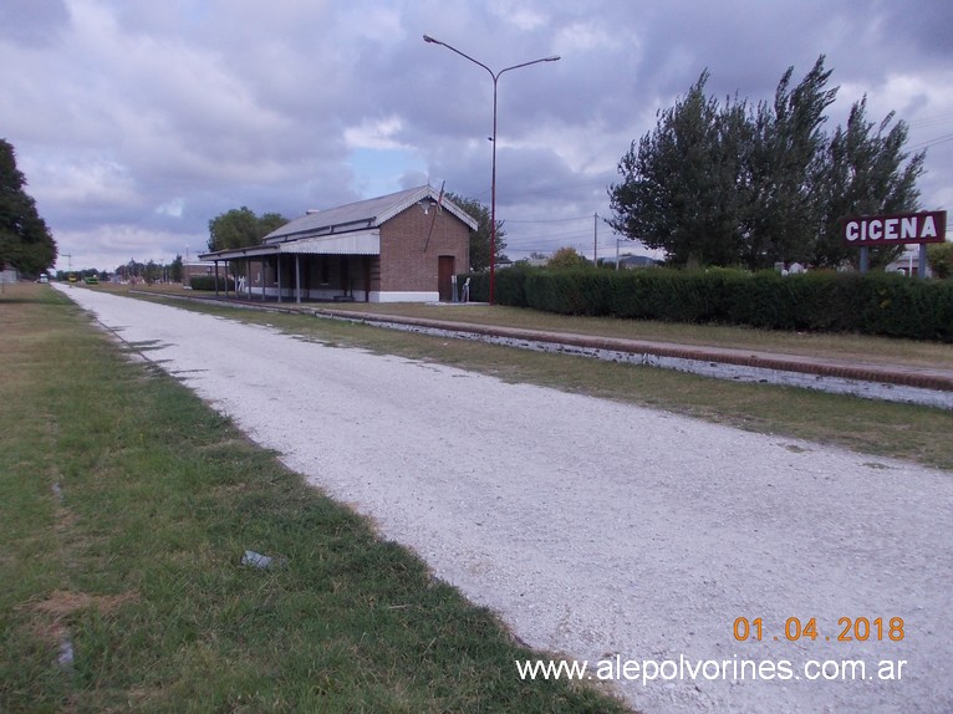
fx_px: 771
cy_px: 357
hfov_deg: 63.5
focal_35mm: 28
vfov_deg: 49.7
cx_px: 476
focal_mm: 4
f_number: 5.4
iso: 80
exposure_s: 1/320
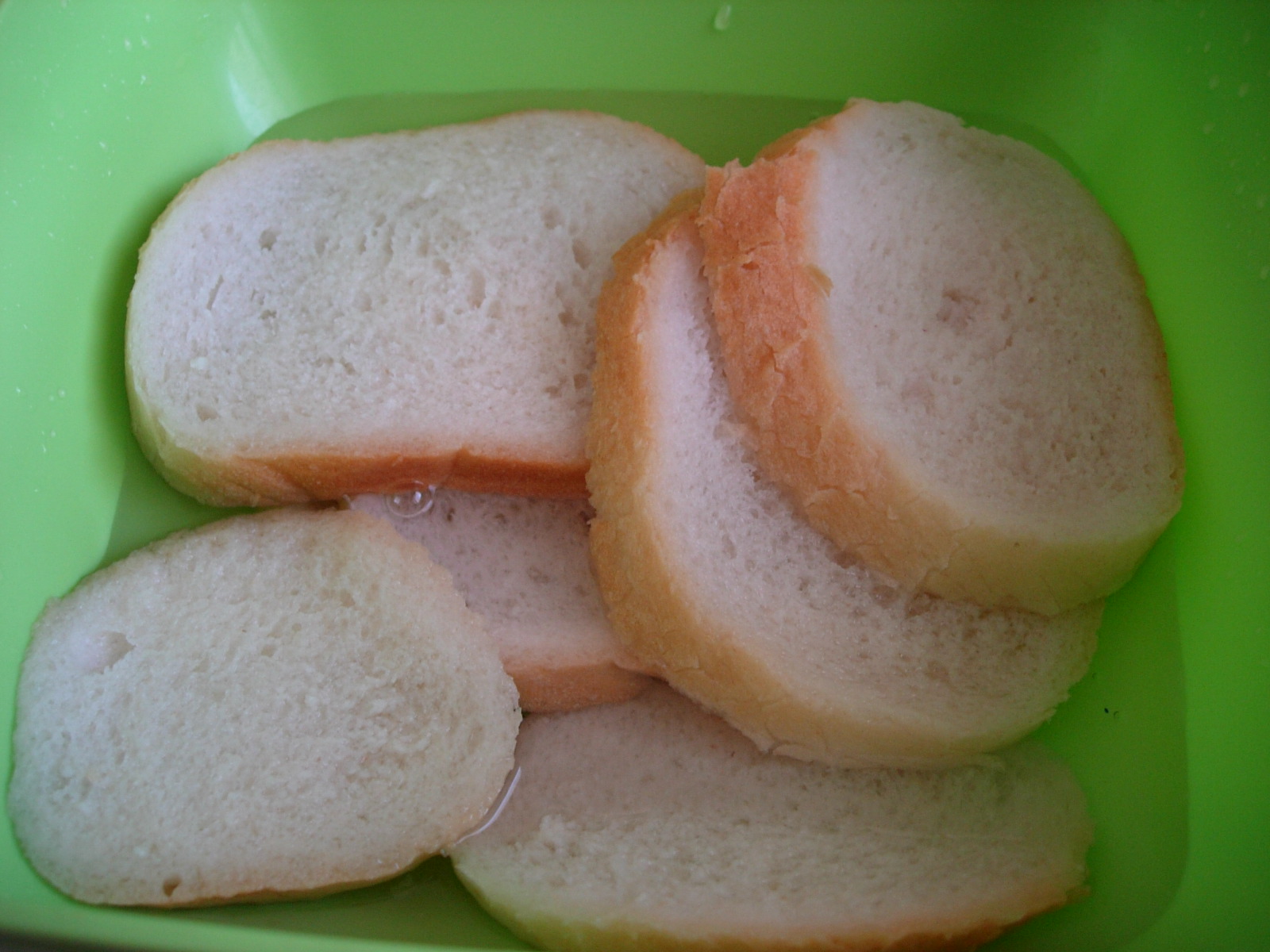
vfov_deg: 37.7
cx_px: 635
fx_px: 1394
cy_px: 476
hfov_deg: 49.0
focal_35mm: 38
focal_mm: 7.8
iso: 105
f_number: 2.8
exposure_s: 1/32
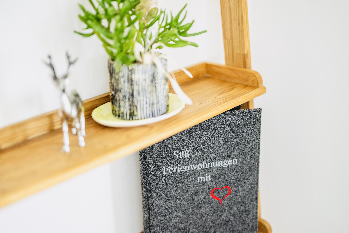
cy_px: 116
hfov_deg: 39.6
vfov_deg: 27.0
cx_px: 174
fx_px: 485
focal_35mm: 50
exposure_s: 1/125
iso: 200
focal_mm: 50
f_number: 1.2
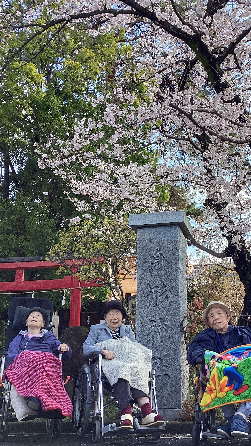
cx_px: 176
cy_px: 213
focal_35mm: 41
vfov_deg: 49.4
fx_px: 485
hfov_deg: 28.7
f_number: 2.4
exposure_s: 1/440
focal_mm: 3.3
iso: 25
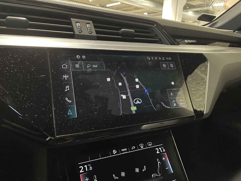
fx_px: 181
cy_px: 90
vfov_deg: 53.1
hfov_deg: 67.3
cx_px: 120
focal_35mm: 26
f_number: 1.6
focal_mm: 4.2
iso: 1600
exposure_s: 1/30
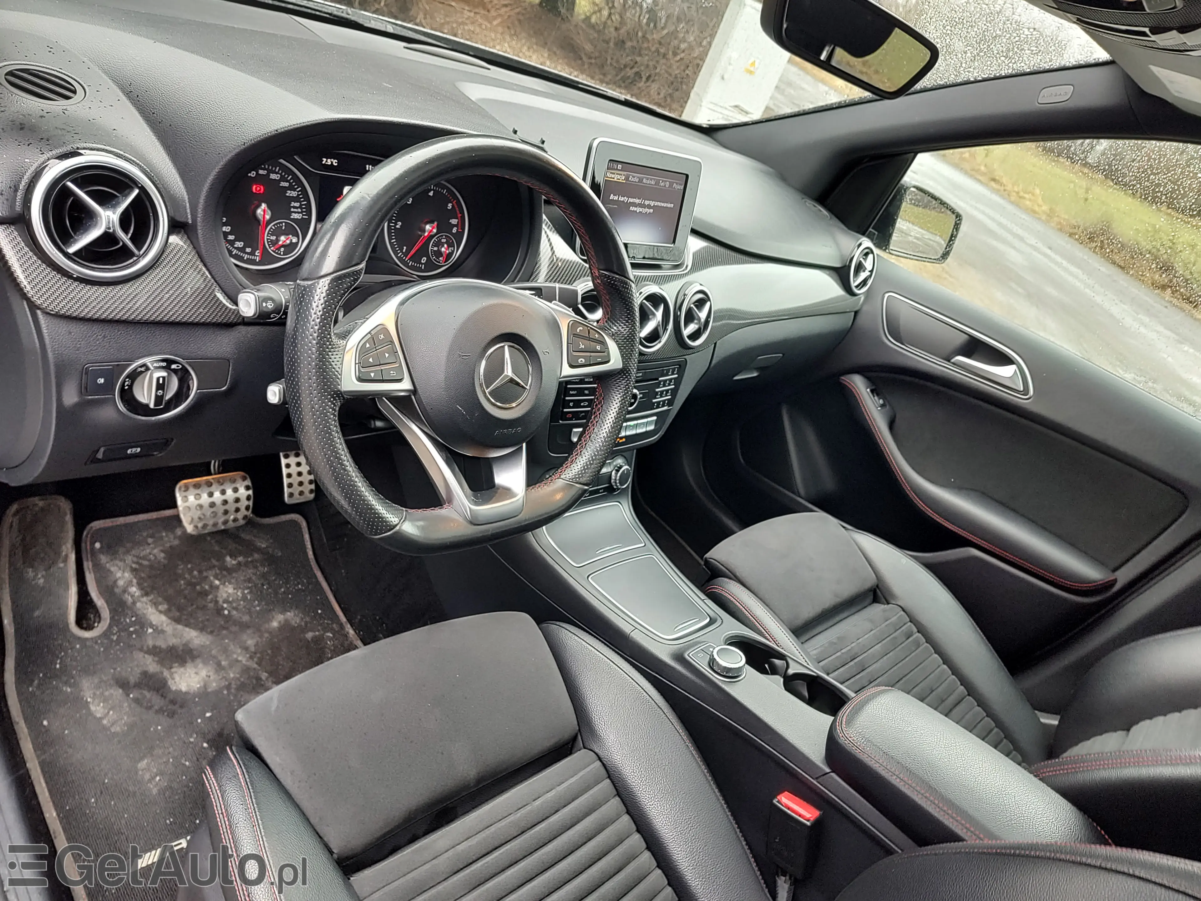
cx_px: 600
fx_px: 798
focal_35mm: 23
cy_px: 450
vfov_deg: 58.9
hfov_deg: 73.9
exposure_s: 1/50
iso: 106
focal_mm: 5.56
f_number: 1.8
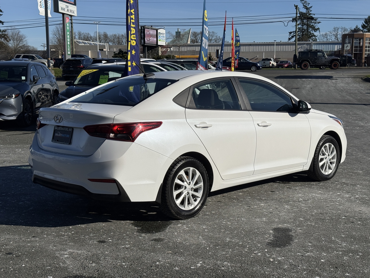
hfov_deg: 39.7
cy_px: 139
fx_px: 513
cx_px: 185
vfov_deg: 30.3
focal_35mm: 48
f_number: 1.78
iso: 50
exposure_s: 1/11364
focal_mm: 6.76
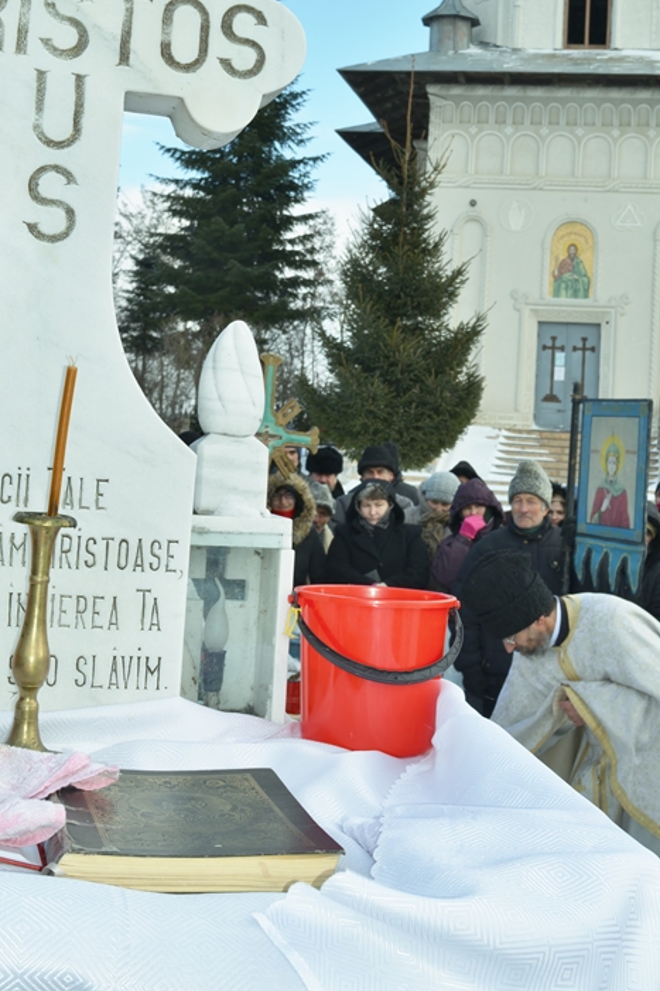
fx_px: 1568
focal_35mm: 57
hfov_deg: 23.8
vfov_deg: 34.5
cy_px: 278
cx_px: 307
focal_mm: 26
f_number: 9
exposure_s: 1/200
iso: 100
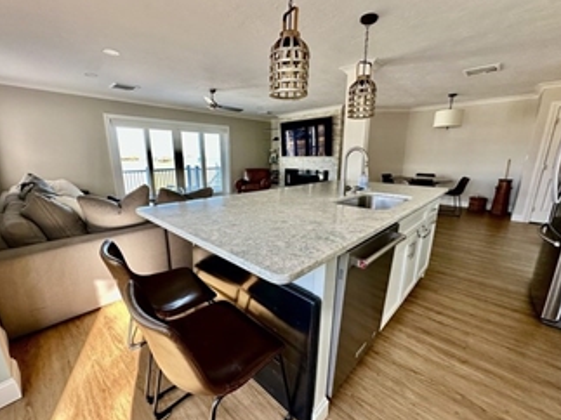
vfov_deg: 81.7
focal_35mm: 15
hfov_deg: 98.1
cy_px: 215
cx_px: 266
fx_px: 243
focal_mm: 2.22
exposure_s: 1/99
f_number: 2.2
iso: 100
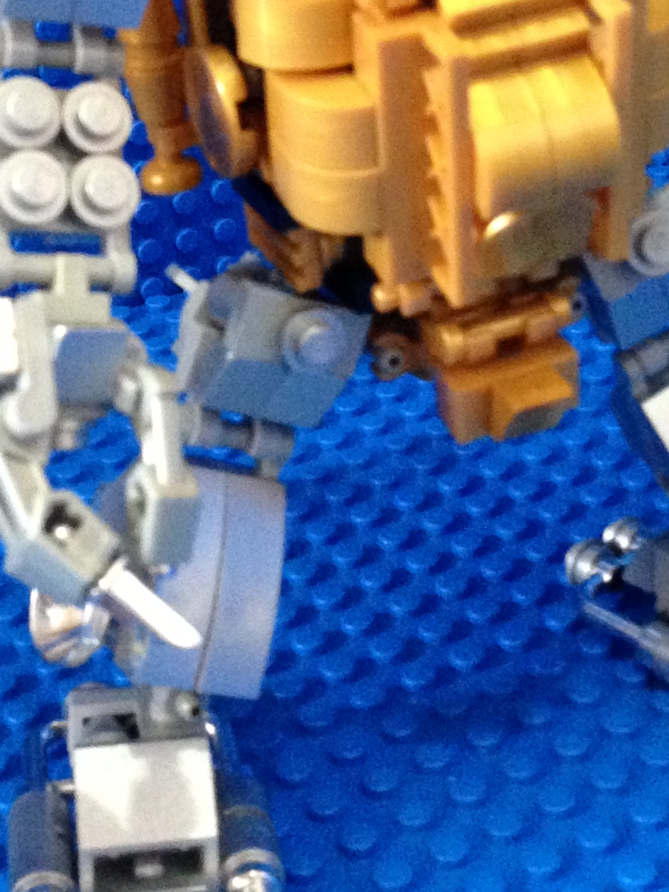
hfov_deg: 16.2
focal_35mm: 91
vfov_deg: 21.1
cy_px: 82
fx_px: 2345
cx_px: 347
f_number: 2.4
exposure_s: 1/15
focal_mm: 4.13
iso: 400
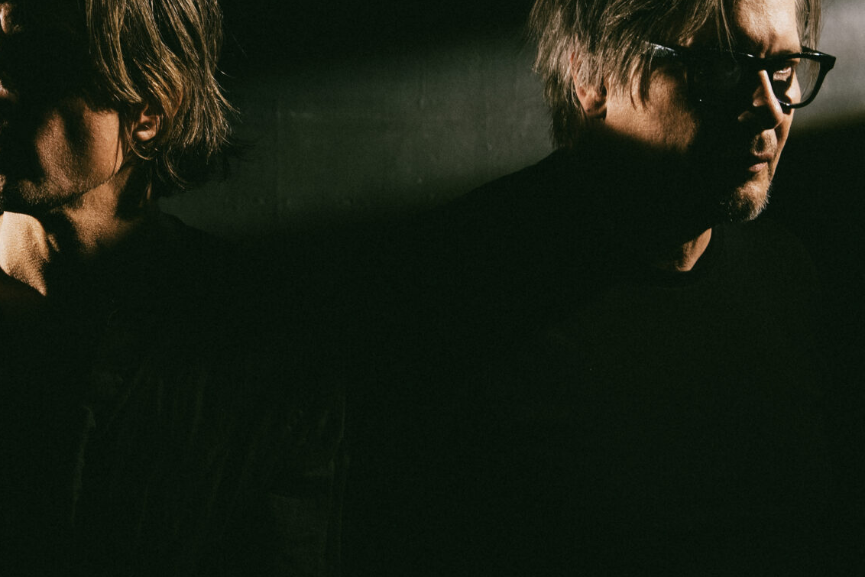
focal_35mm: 95
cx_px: 168
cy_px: 75
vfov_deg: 14.3
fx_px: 2283
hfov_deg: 21.2
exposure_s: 1/200
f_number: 4
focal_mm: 42
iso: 1000
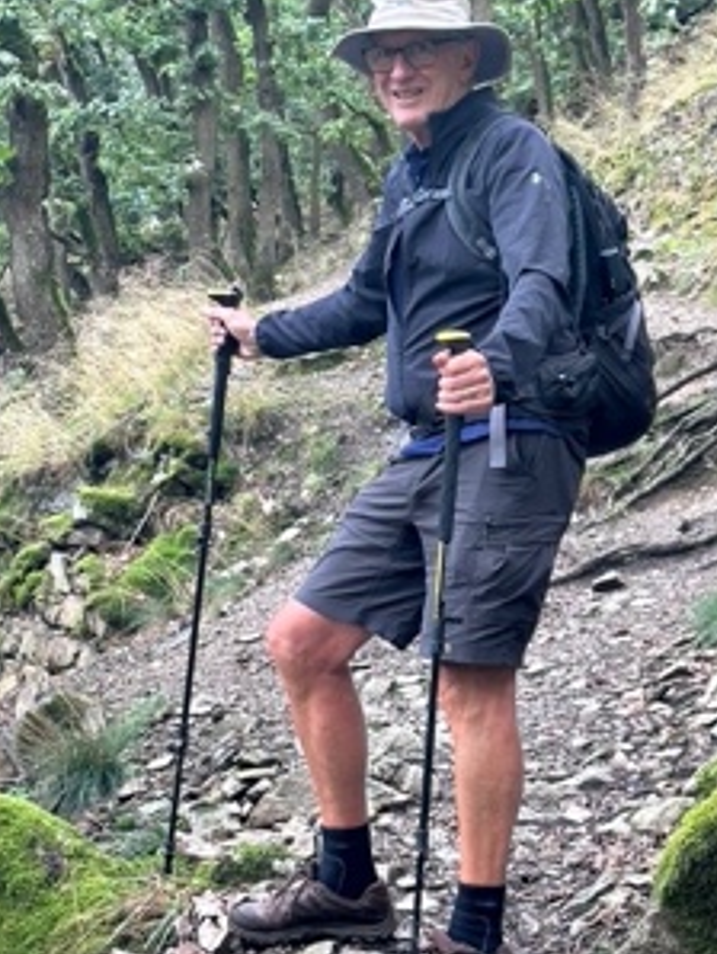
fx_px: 2841
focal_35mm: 103
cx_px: 515
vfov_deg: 19.0
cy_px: 573
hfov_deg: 14.3
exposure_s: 1/110
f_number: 1.78
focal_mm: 6.86
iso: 80
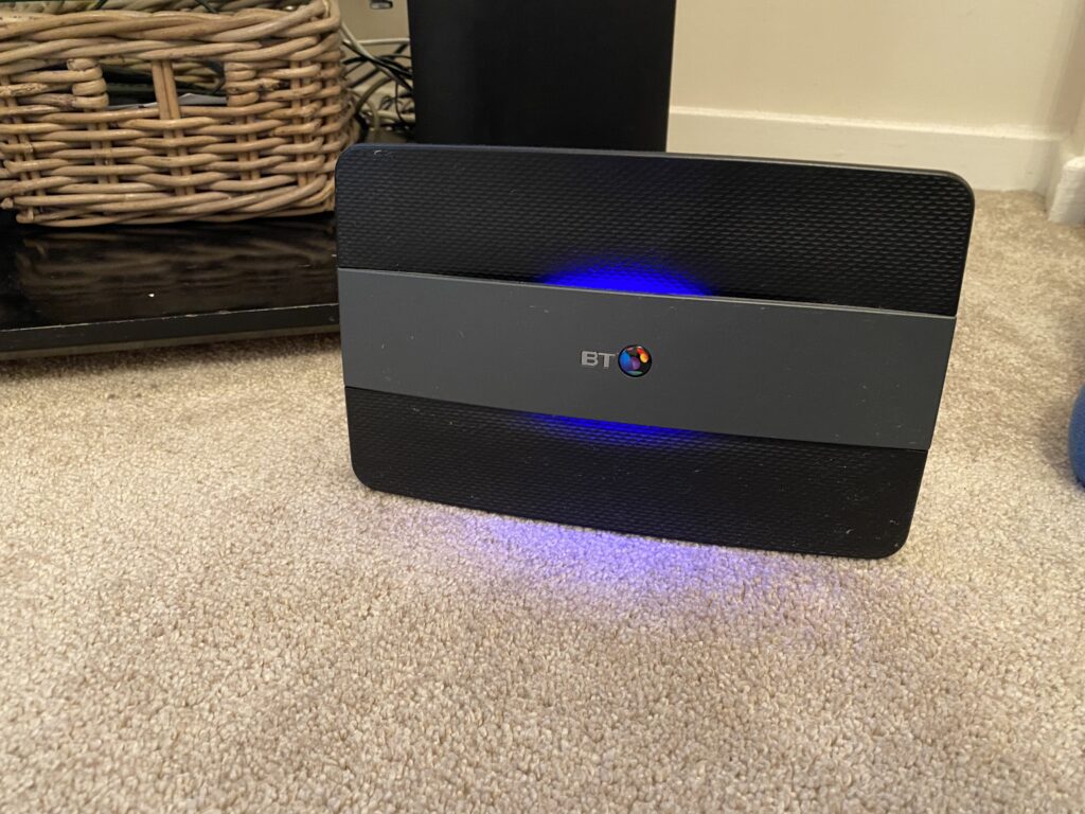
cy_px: 407
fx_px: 815
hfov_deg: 67.3
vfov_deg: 53.1
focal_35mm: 26
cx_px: 542
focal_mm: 4.25
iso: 500
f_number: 1.8
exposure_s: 1/25
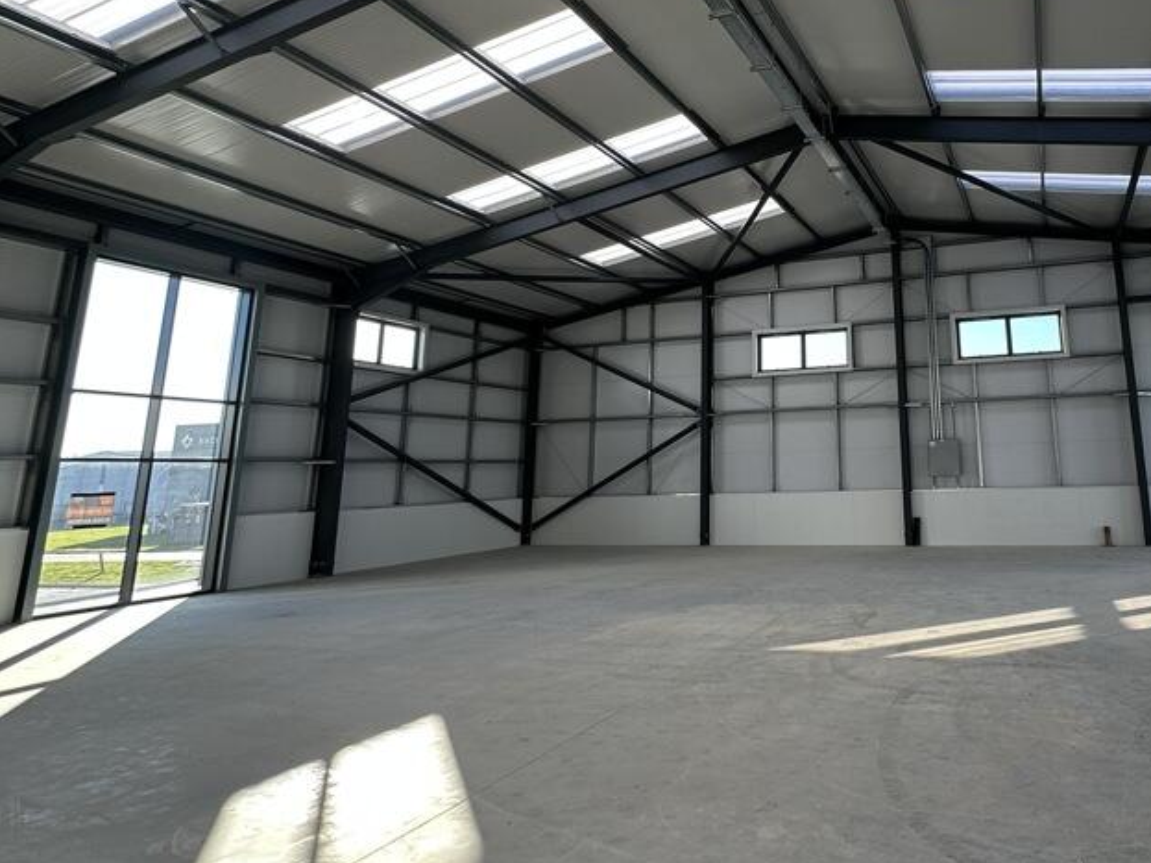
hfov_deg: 70.3
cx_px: 824
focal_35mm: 23
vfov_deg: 57.9
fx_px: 765
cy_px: 309
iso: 40
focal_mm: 2.22
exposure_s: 1/159
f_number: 2.2
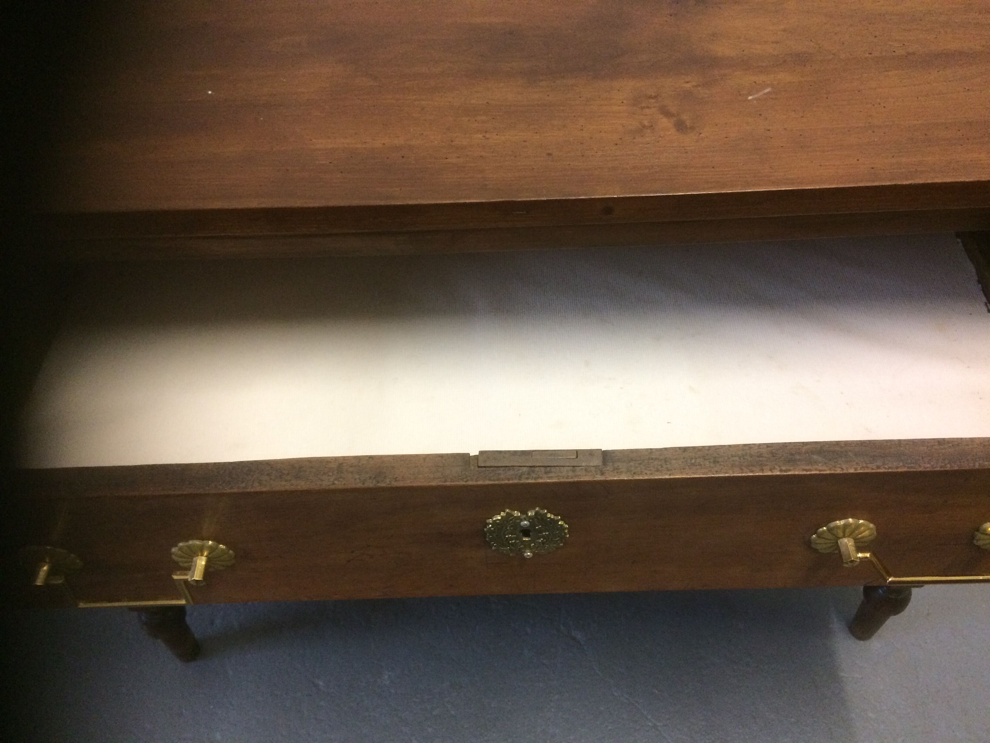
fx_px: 829
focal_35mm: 29
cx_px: 495
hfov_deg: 61.7
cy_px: 372
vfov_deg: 48.2
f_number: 2.2
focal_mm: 4.15
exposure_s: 1/33
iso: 320
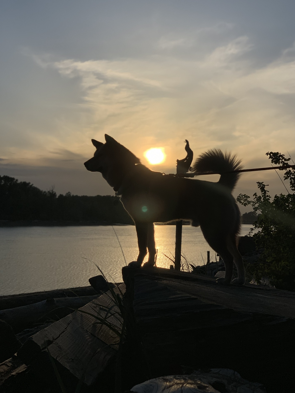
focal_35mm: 55
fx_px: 625
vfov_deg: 34.9
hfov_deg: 26.6
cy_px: 187
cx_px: 154
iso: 20
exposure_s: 1/9524
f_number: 2.4
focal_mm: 6
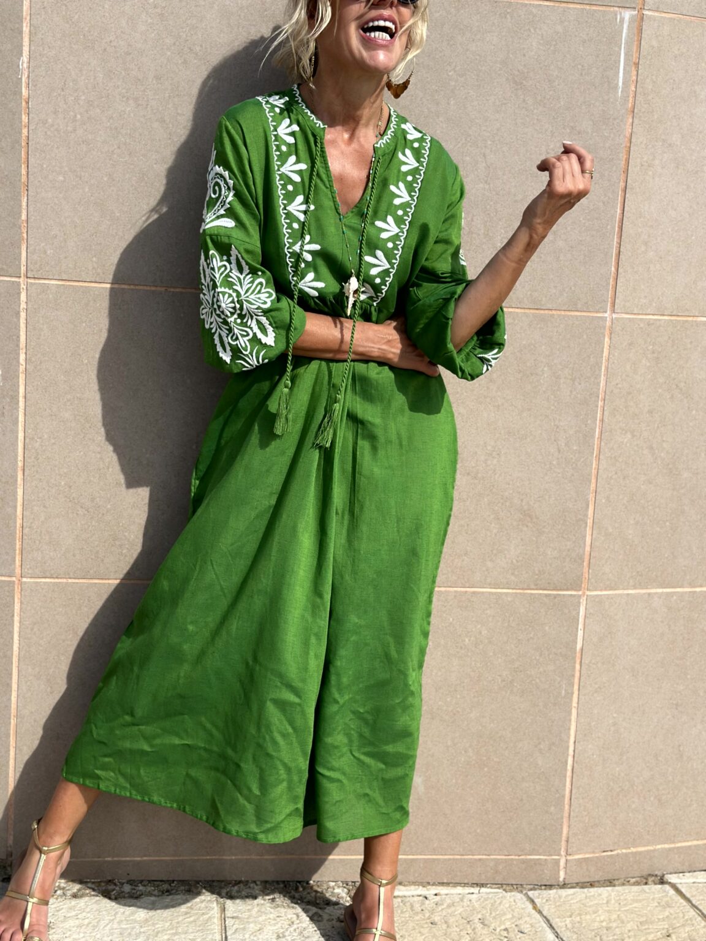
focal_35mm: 48
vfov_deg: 39.7
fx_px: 1305
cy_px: 470
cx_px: 353
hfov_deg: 30.3
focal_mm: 6.86
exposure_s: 1/5556
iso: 100
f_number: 1.78
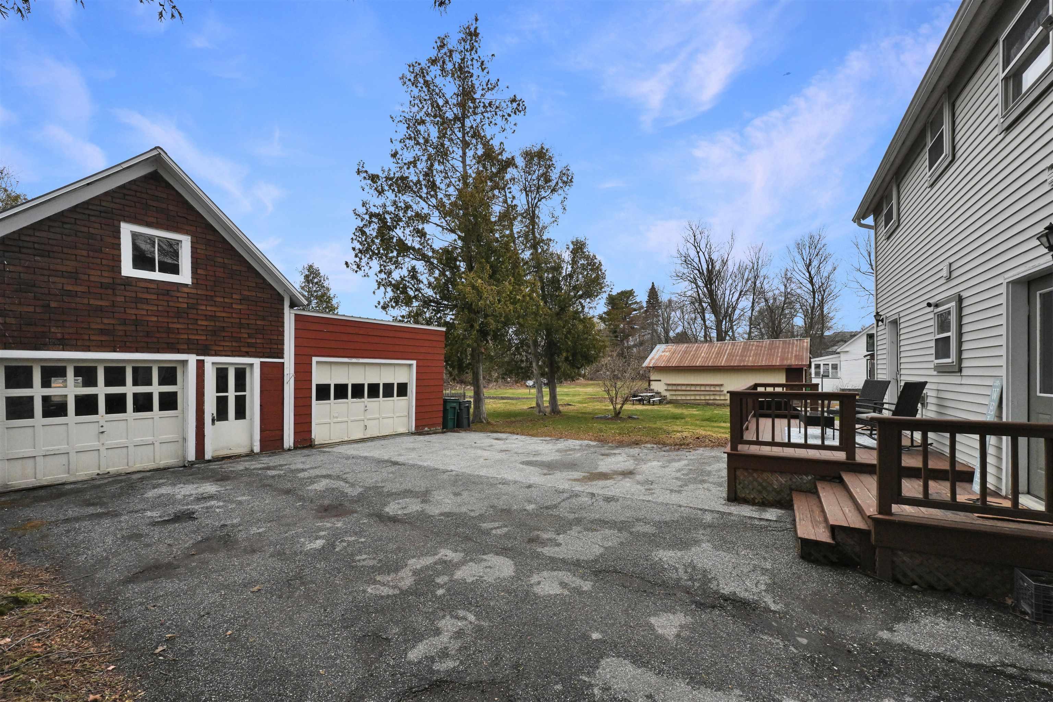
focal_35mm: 14
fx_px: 409
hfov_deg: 104.3
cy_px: 351
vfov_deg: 81.2
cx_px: 526
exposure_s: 1/400
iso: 2000
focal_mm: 14
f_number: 14
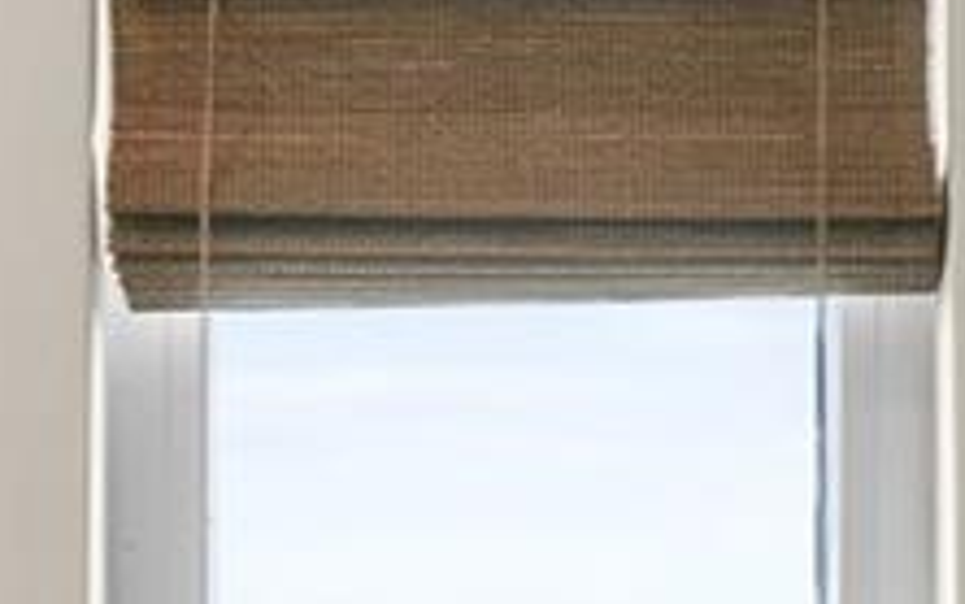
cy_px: 856
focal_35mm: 125
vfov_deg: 10.2
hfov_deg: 16.7
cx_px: 526
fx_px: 3289
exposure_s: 1/2
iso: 640
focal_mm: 17
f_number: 9
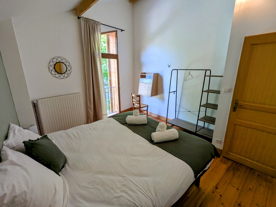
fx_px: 128
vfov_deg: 78.1
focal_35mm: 16
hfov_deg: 94.5
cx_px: 138
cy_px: 104
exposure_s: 1/50
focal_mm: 2.35
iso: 90
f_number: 2.2
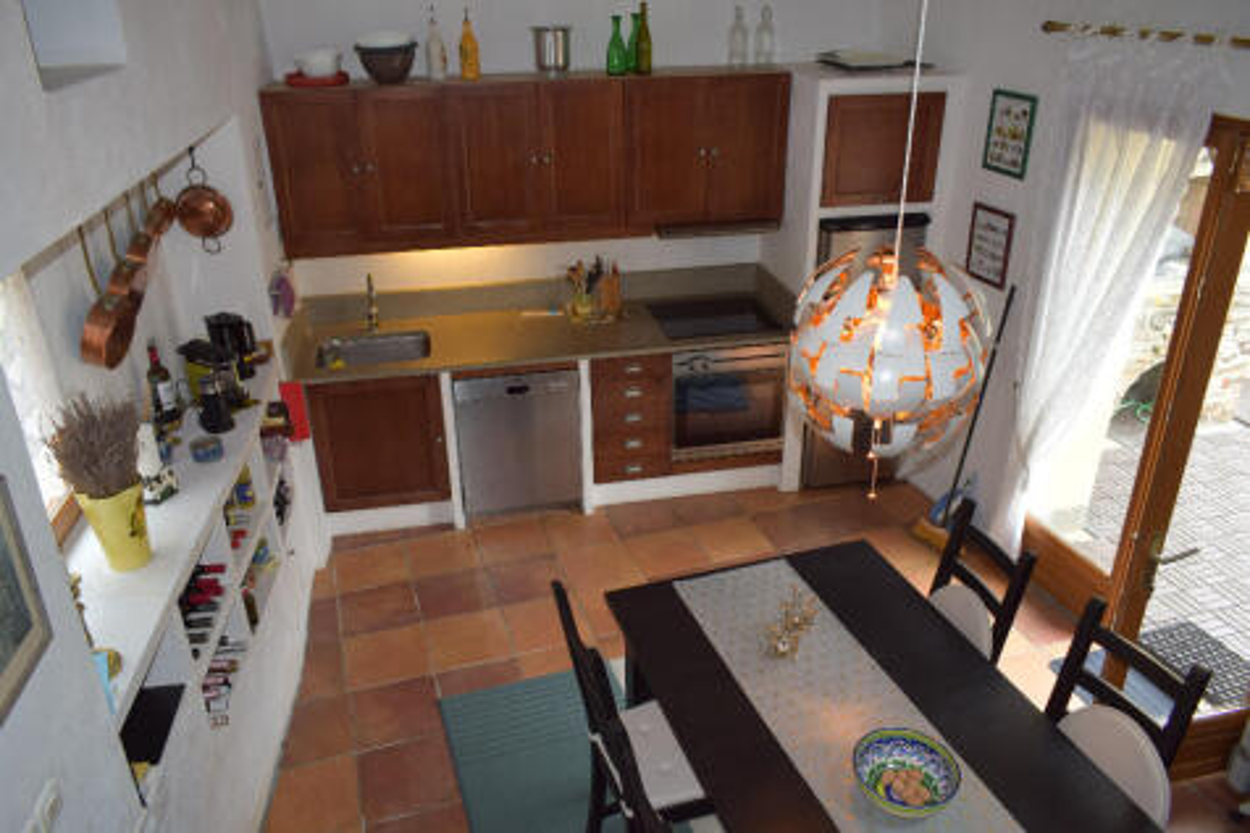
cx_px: 625
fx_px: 937
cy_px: 416
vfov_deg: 47.9
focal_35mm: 27
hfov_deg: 67.4
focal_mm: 18
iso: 560
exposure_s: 1/125
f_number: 5.6
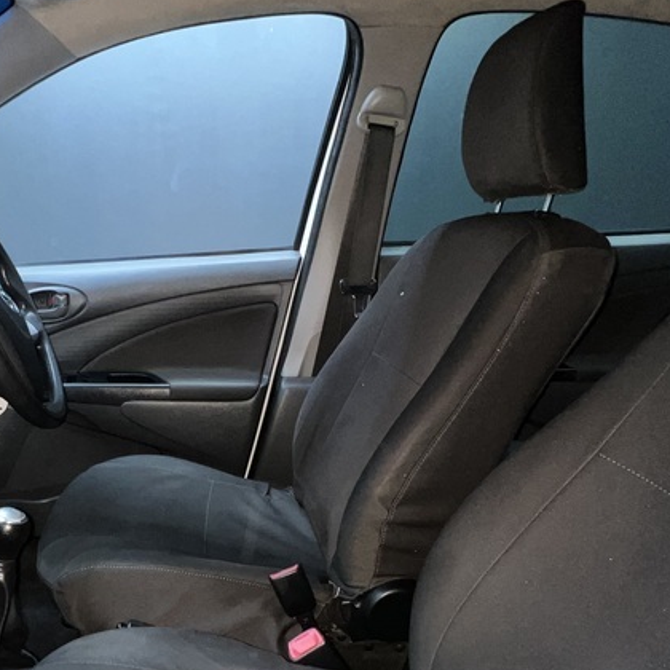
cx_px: 222
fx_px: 613
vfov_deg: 54.2
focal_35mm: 28
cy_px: 515
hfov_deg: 56.1
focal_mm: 1.57
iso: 160
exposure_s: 1/33
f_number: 1.8
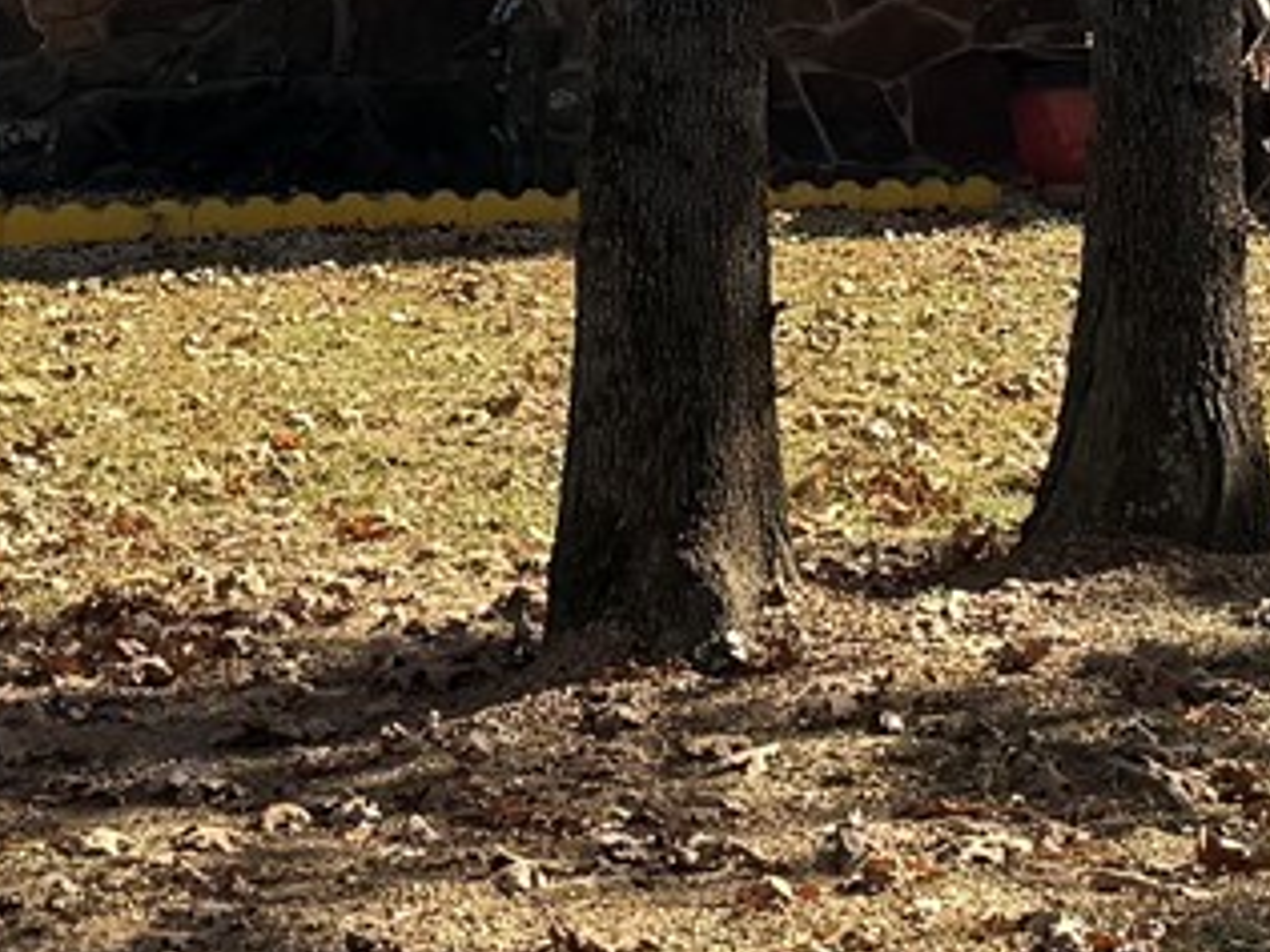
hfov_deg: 13.4
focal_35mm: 146
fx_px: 5356
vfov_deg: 10.0
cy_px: -241
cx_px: 1033
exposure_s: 1/1812
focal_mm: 6.76
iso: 80
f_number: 1.78
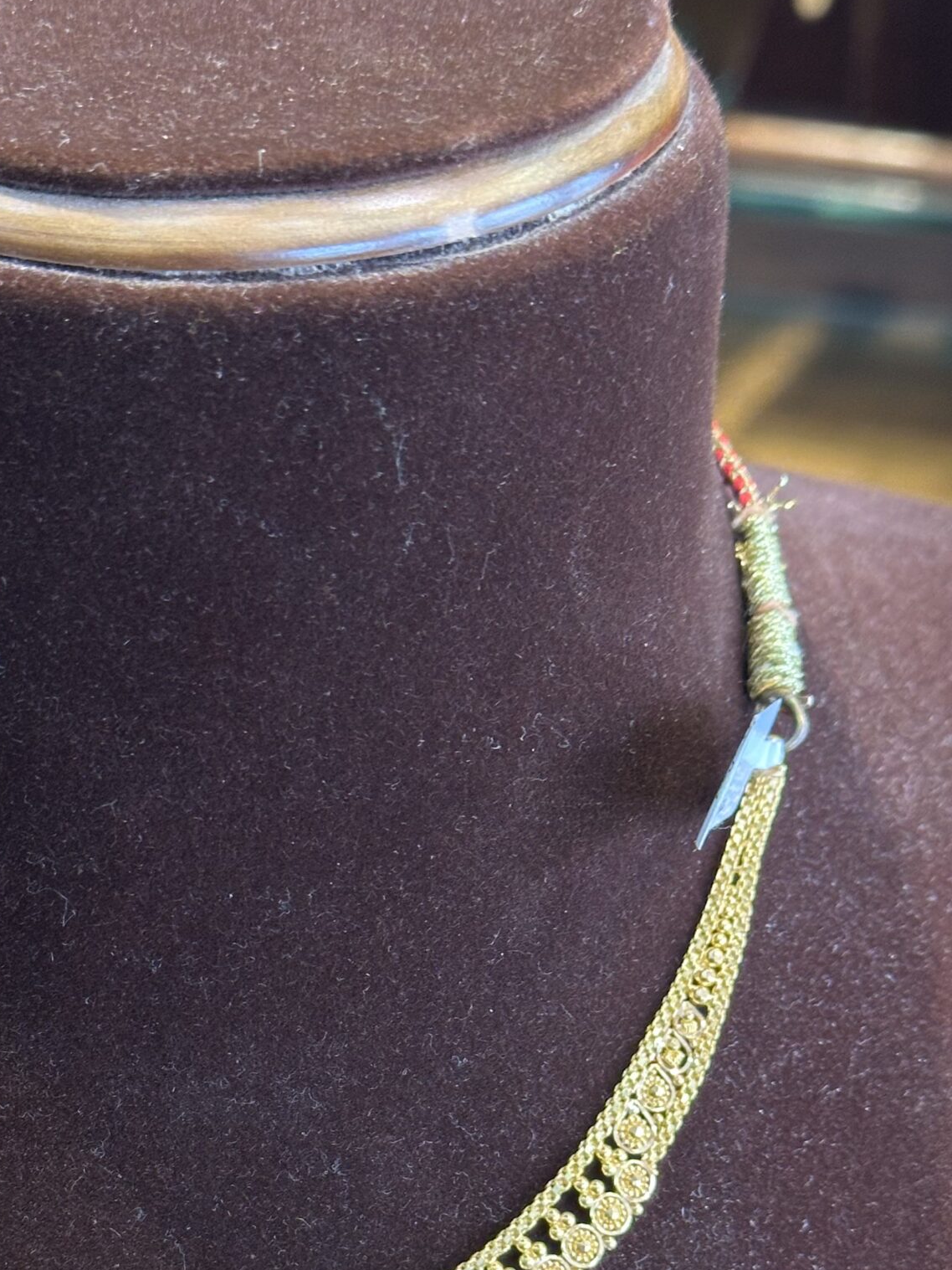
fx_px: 2970
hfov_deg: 18.0
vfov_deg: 23.7
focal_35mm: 81
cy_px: 1021
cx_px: 176
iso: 64
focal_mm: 6.86
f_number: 1.78
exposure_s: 1/50
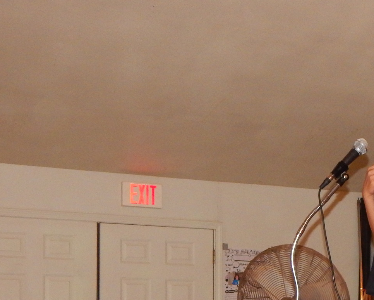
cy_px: 334
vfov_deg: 15.6
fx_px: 1063
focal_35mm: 96
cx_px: 430
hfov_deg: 19.0
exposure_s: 1/30
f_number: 3.4
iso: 400
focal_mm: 6.8
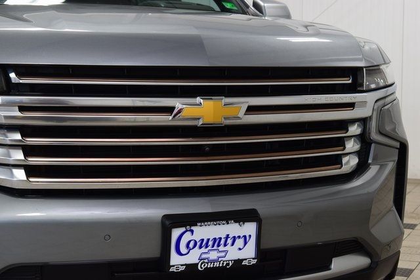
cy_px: 140
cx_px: 210
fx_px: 840
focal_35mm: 72
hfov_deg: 28.1
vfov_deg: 18.9
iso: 400
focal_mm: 48
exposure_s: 1/15
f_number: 6.3
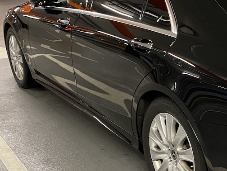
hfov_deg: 27.2
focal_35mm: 66
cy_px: 90
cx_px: 243
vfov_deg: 22.3
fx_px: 433
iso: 500
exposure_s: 1/33
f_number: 1.8
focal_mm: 4.25
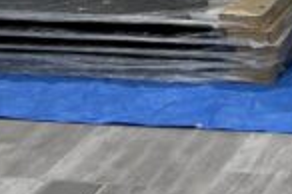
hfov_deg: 10.8
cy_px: -146
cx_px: 256
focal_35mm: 190
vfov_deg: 7.0
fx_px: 1539
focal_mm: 5.96
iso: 64
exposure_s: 1/121
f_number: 1.6
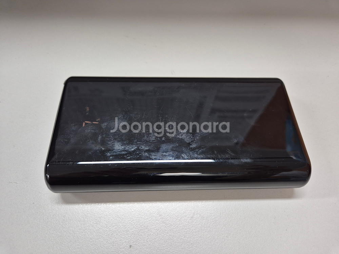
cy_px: 127
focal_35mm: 23
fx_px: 225
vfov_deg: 58.9
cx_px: 170
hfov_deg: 73.9
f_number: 1.8
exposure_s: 1/120
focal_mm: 5.4
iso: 200
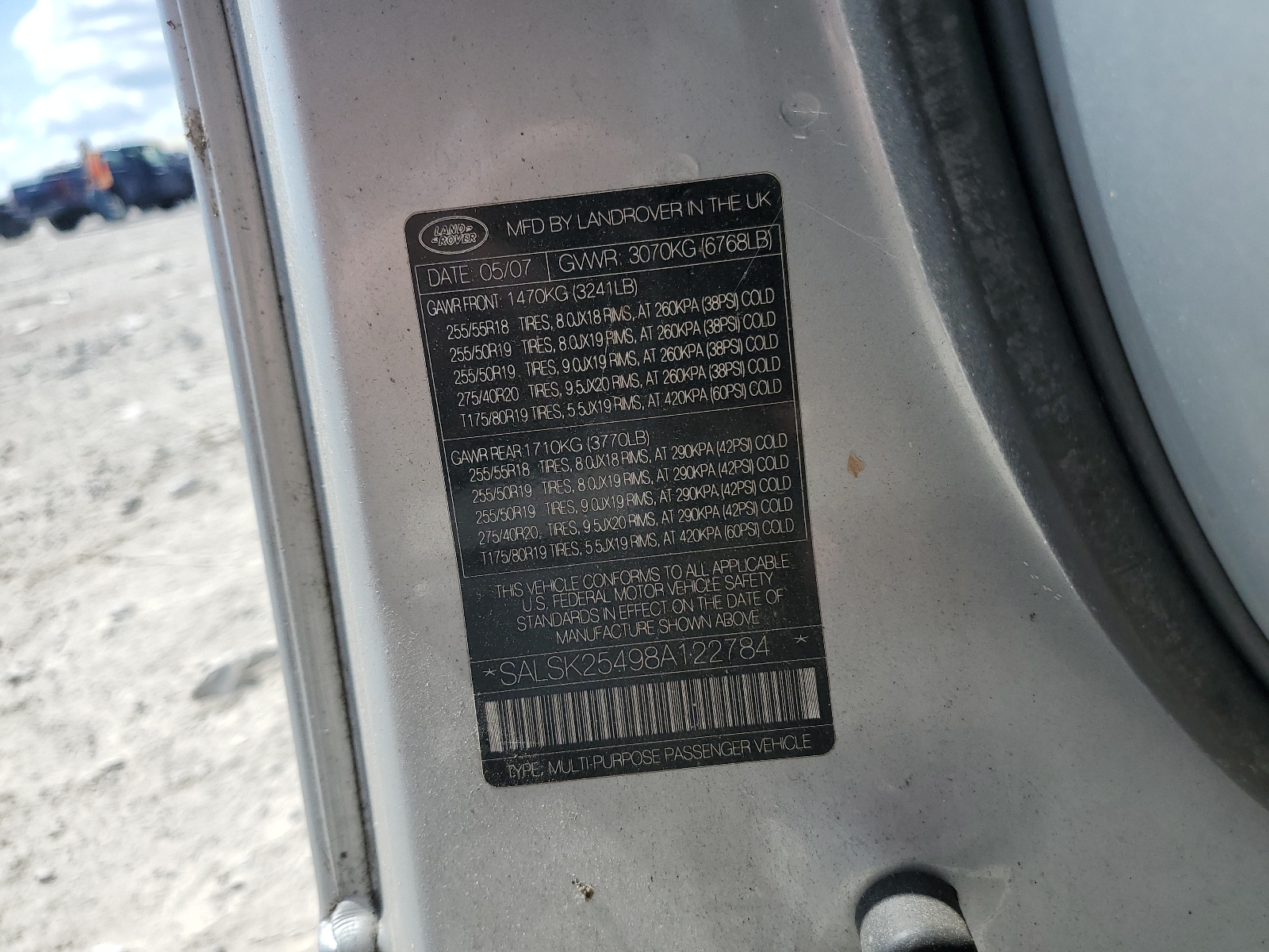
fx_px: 953
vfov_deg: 53.1
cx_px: 634
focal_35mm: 26
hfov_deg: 67.3
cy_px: 476
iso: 50
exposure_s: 1/2500
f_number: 1.5
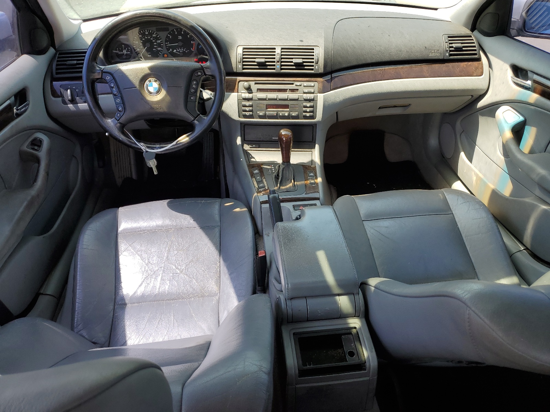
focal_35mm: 26
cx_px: 275
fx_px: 413
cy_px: 206
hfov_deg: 67.3
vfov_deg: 53.1
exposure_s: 1/357
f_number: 1.5
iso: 50
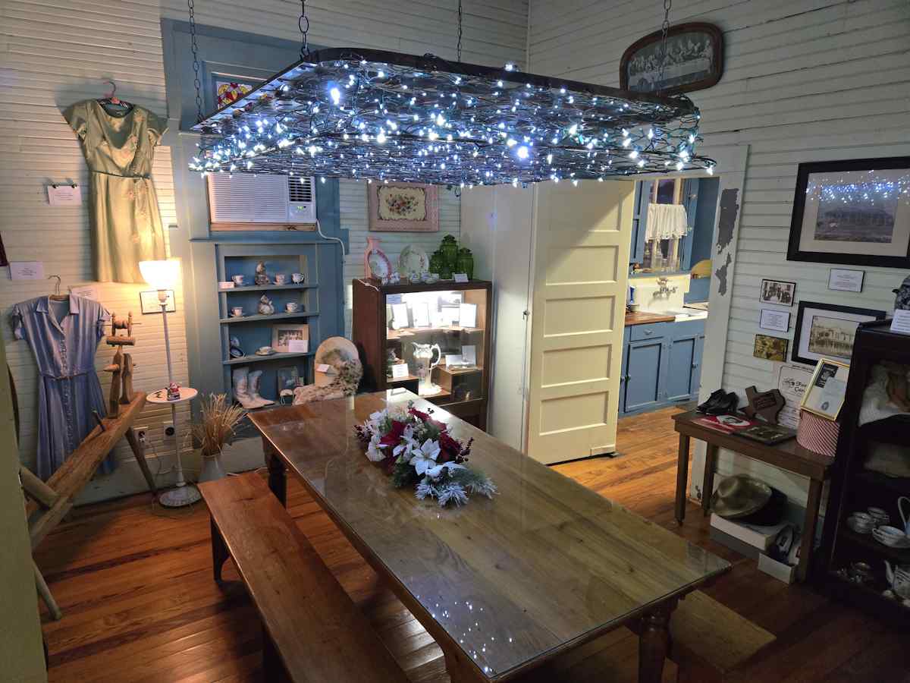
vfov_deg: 58.9
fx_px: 605
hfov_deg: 73.9
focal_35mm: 23
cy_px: 342
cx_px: 455
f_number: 1.8
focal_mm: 5.4
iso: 1000
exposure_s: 1/120
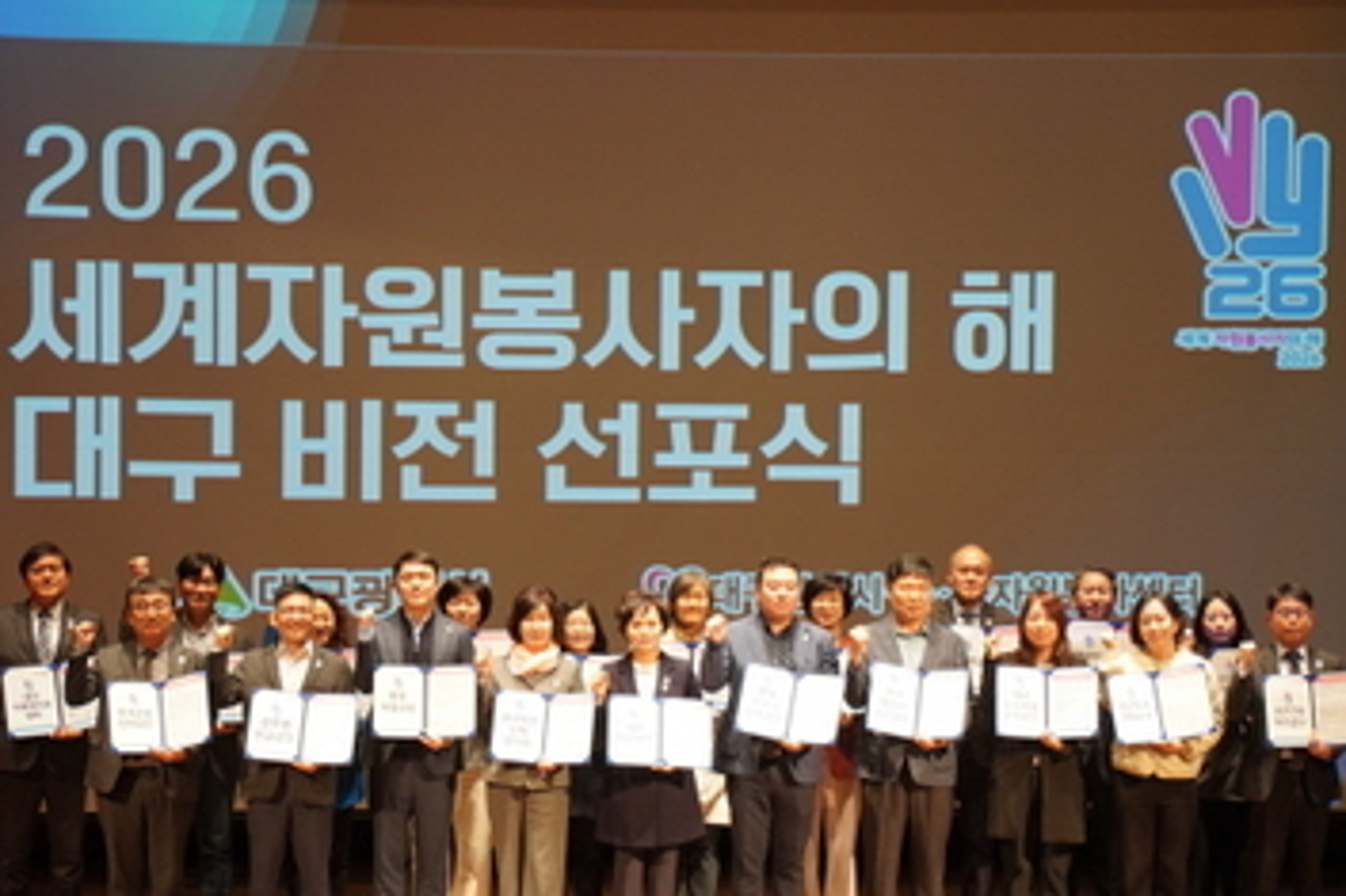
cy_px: 515
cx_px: 694
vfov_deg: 10.2
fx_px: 5008
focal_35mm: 134
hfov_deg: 15.3
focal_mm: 70
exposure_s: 1/60
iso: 400
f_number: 2.8
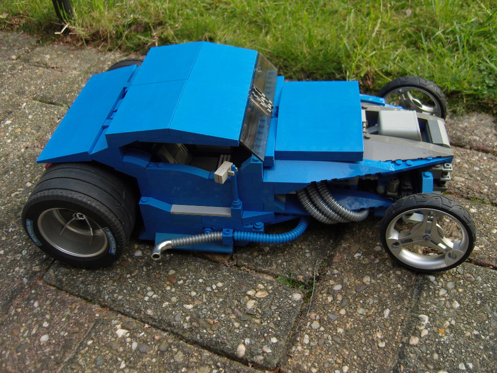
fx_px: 488
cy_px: 186
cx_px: 248
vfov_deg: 41.8
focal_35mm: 34
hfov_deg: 54.0
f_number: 2.8
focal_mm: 7.3
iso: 100
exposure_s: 1/60
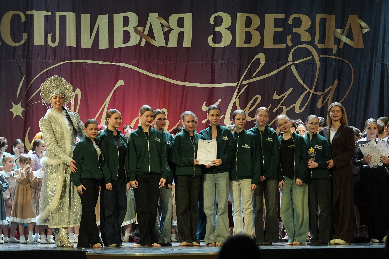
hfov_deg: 15.5
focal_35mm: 132
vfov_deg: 10.4
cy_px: 130
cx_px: 194
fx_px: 1426
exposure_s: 1/400
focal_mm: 88
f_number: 2.8
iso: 2500
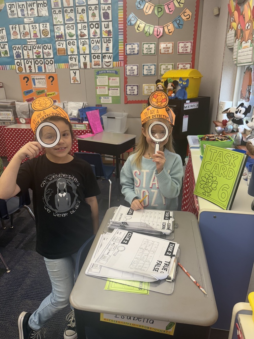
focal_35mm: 24
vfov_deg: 71.6
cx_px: 127
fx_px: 235
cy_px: 170
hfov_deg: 56.8
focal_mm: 6.76
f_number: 1.78
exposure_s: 1/120
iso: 160
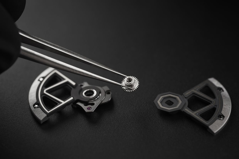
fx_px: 597
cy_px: 80
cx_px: 120
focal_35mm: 90
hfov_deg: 22.6
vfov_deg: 15.2
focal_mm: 90
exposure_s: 1/160
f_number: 7.1
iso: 250
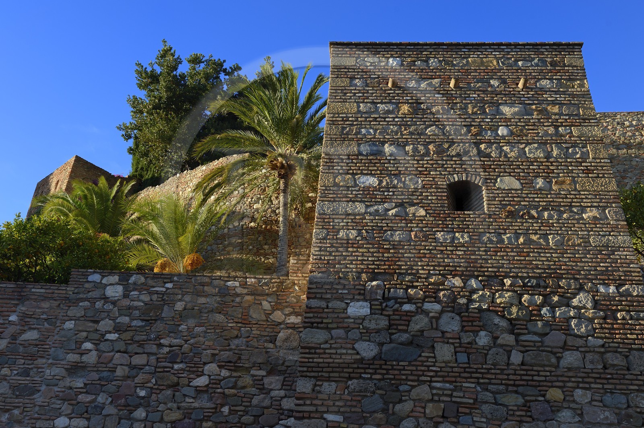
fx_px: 572
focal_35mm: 32
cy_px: 214
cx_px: 322
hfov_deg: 58.8
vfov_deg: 41.0
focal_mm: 32
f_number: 7.1
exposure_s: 1/200
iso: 200
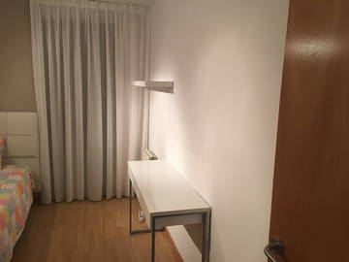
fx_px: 292
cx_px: 174
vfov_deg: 48.2
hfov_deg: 61.7
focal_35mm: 29
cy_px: 131
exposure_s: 1/10
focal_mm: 4.15
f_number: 2.2
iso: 80
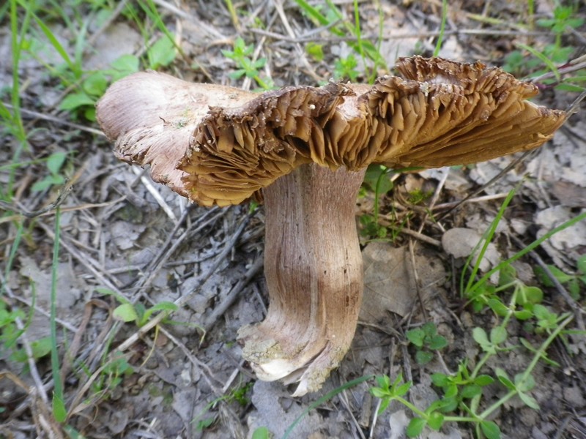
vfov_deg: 40.7
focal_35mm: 35
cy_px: 220
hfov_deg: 52.6
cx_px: 293
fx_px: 593
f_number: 3.9
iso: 250
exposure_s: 1/100
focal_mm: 6.36
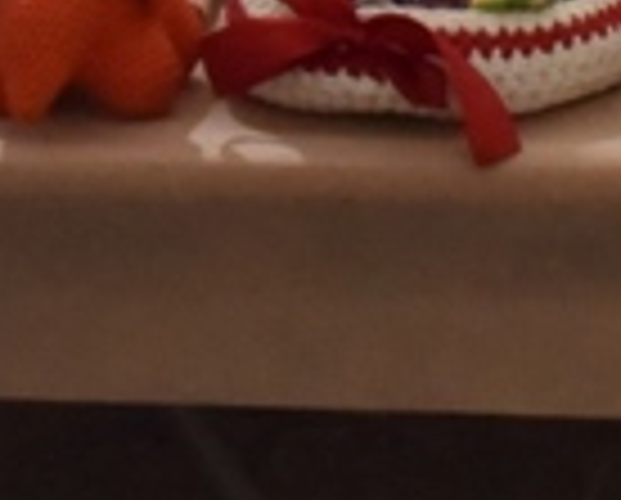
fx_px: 4862
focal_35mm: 264
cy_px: -385
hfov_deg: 7.0
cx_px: 1278
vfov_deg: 5.8
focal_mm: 38
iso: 3200
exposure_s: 1/1600
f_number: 20
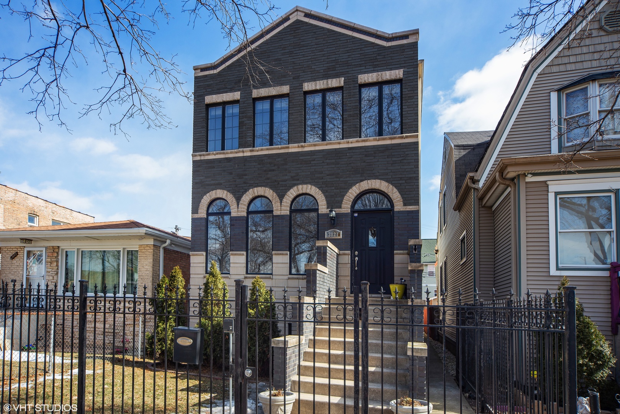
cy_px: 207
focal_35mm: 20
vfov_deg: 62.0
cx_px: 310
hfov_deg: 84.0
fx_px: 345
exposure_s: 1/160
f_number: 8
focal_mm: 20
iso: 200
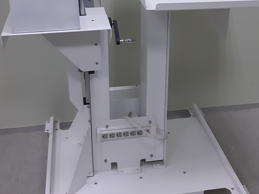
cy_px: 48
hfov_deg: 34.9
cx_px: 151
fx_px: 411
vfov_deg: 26.2
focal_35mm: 55
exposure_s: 1/60
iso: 400
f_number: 1.7
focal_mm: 3.93
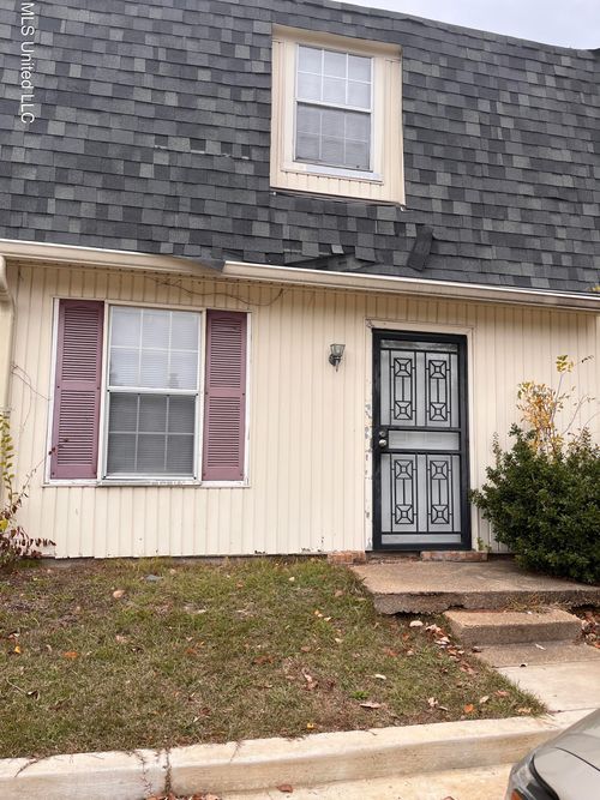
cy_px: 400
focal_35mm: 26
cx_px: 300
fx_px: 601
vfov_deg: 67.3
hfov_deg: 53.0
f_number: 1.6
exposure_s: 1/583
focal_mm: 5.1
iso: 50
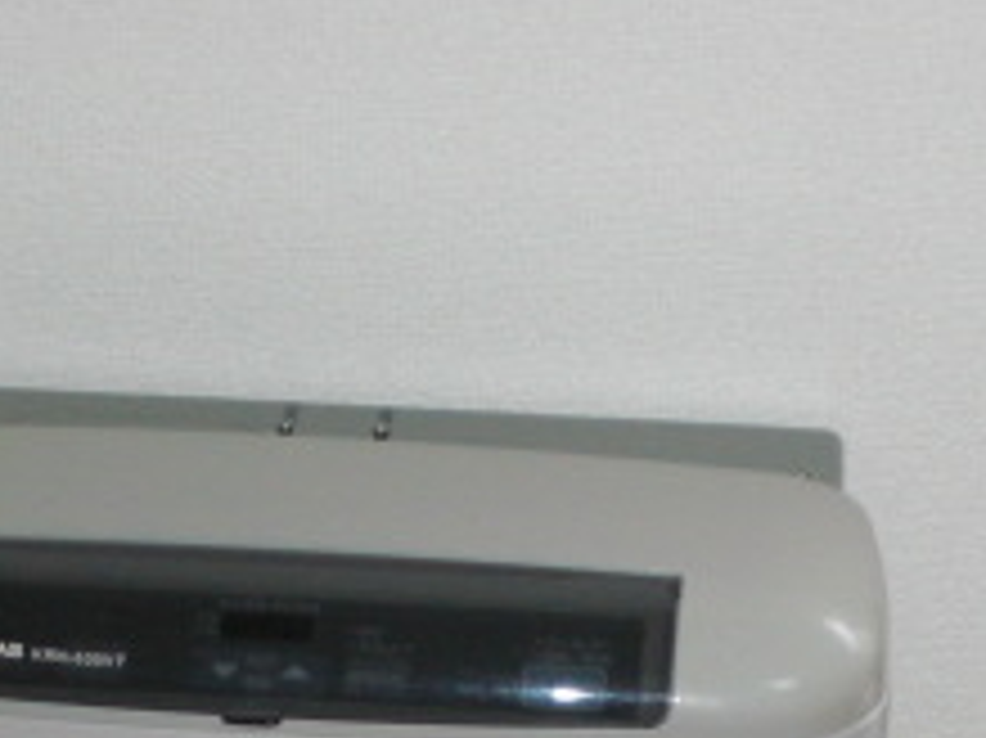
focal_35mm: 111
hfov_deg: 17.7
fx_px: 3160
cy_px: 1030
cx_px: 716
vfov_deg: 12.8
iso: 200
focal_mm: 6.3
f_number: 3.1
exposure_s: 1/60
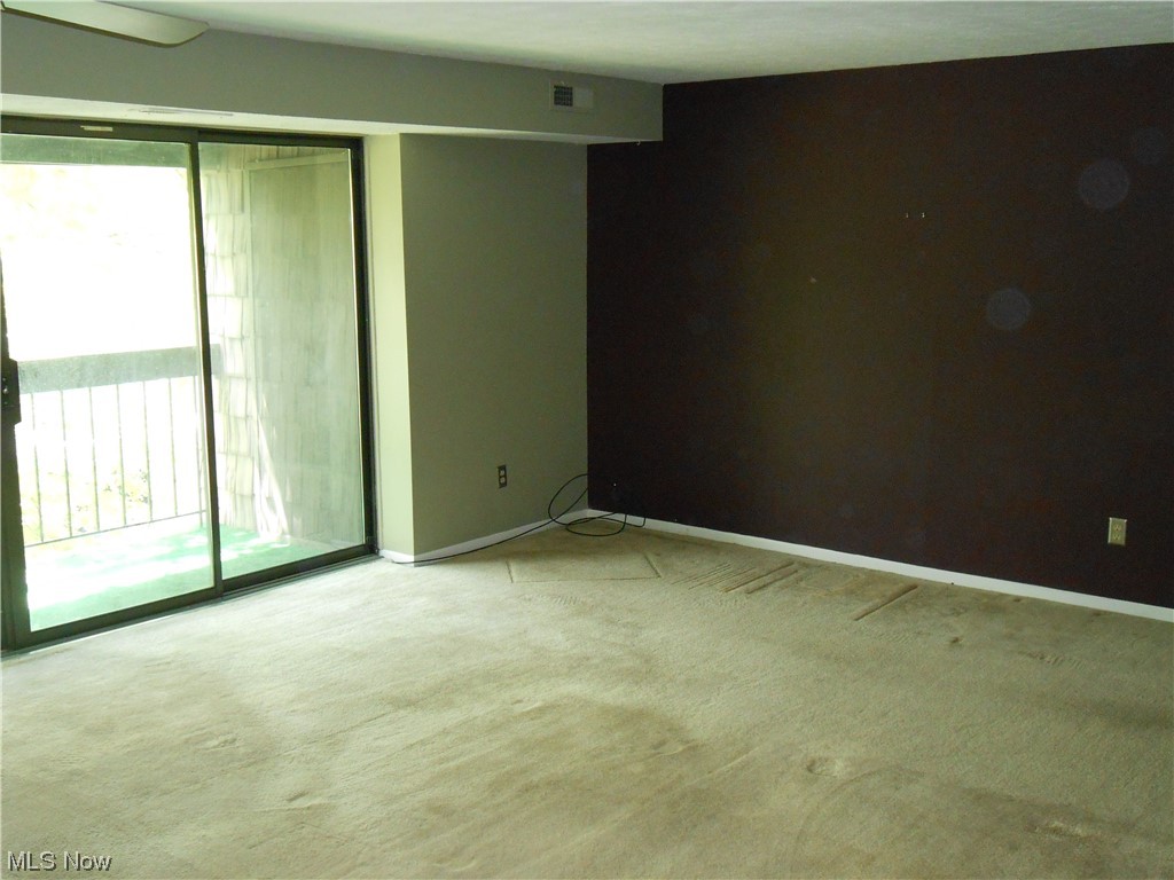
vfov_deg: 37.7
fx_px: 1289
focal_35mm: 38
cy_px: 440
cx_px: 587
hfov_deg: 49.0
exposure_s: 1/30
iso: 500
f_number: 4.2
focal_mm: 6.8
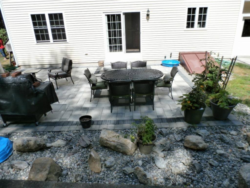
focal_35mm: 25
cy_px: 94
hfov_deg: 69.4
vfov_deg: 54.9
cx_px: 125
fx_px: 181
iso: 100
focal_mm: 4.5
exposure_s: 1/1000
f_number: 3
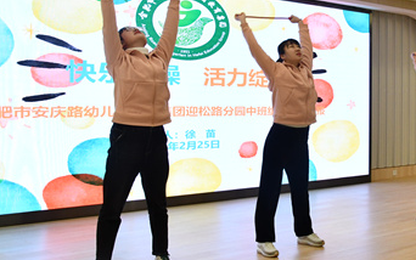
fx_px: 669
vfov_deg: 22.0
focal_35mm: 59
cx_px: 313
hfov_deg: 33.8
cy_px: 104
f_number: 8
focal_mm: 22
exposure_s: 1/60
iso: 1250
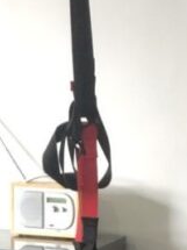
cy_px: 338
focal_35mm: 221
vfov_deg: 8.8
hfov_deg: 6.6
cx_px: 326
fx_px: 1593
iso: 500
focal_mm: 6.6
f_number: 2.8
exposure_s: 1/33
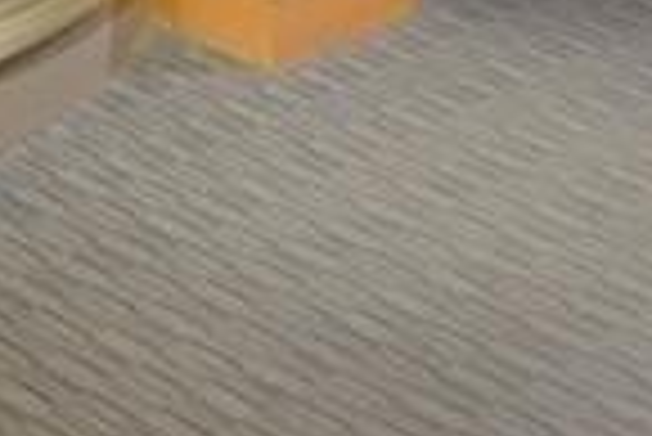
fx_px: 2113
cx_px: -297
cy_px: -708
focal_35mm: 117
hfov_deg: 16.2
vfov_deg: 9.9
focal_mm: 11
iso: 2000
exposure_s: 1/60
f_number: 2.8
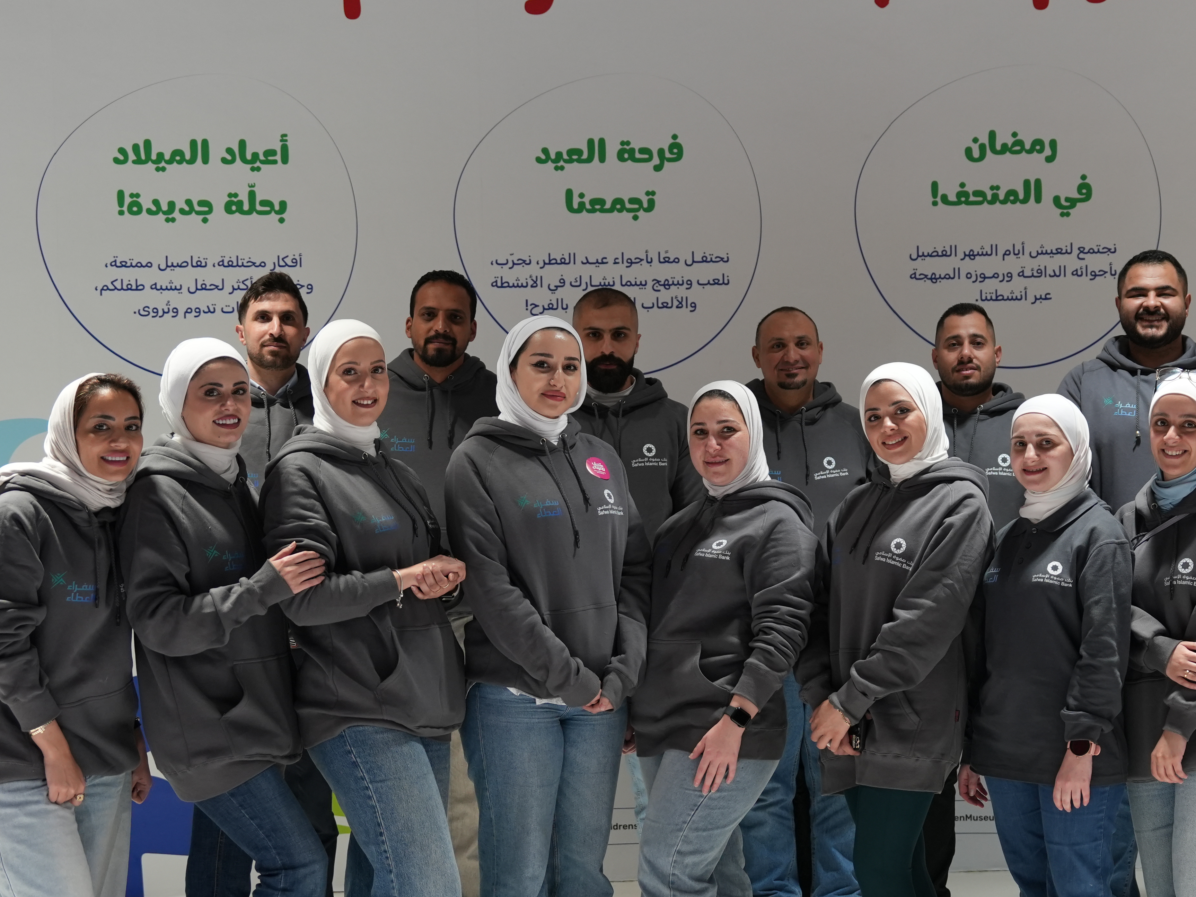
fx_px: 2626
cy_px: 491
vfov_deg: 19.4
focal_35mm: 76
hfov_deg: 25.5
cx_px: 829
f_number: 2.8
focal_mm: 42
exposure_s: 1/50
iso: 1000
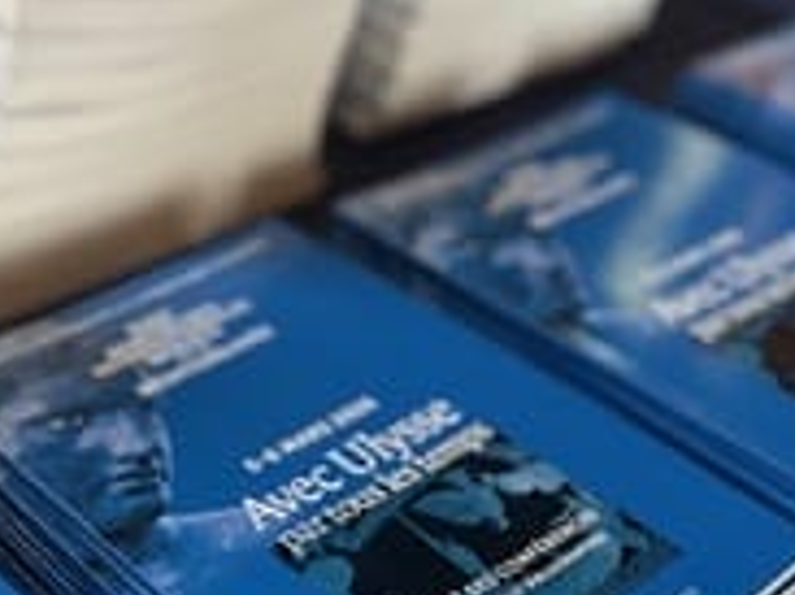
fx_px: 1446
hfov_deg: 30.0
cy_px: 291
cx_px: 152
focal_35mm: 63
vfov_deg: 23.3
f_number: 1.78
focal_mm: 6.86
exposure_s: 1/50
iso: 400
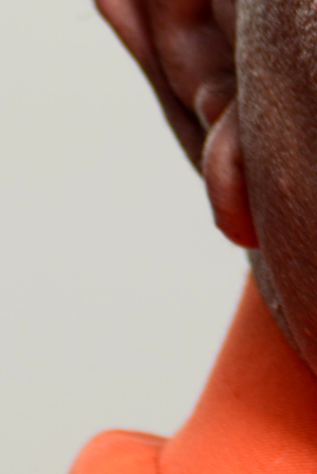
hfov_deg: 0.9
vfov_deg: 1.4
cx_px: 650
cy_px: 237
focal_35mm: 1521
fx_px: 20074
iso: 100
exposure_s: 1/125
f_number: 7.1
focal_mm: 300
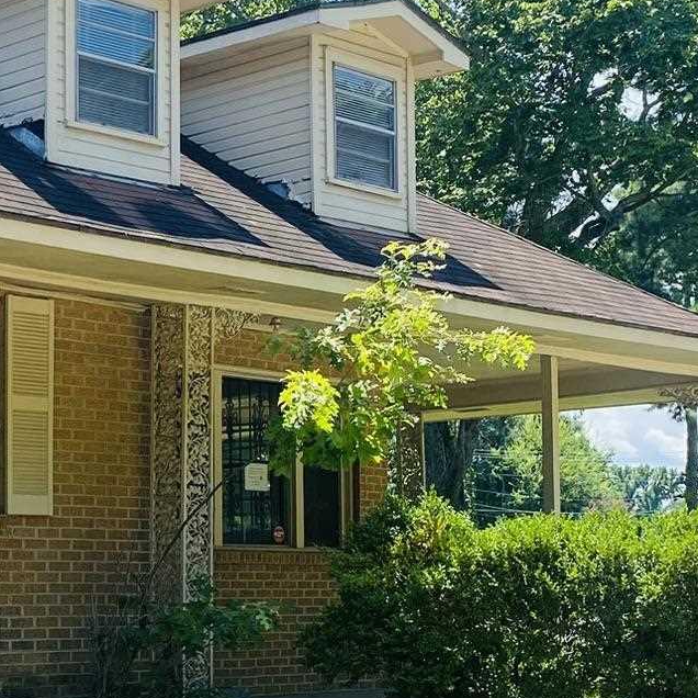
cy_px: 494
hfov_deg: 21.6
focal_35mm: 74
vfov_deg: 23.2
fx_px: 1688
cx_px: -143
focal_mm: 4.25
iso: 32
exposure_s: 1/1124
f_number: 1.8
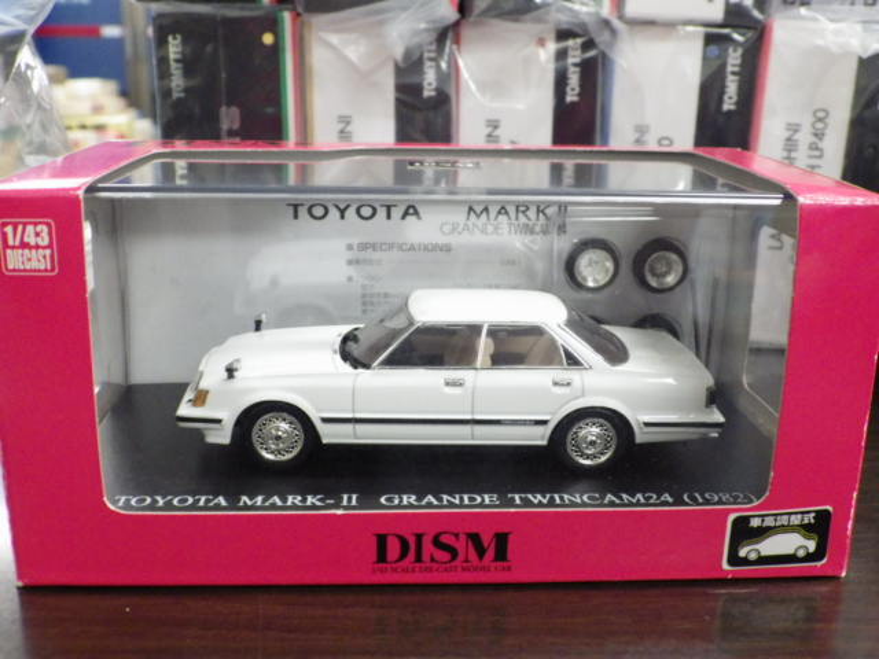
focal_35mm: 41
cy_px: 330
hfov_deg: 45.8
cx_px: 440
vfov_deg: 35.1
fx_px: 1041
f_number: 3.6
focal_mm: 7.4
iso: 800
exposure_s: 1/30
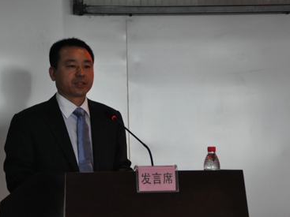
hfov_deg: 11.7
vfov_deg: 8.8
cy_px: 92
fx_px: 1415
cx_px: 115
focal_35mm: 169
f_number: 5.6
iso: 1600
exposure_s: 1/125
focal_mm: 86
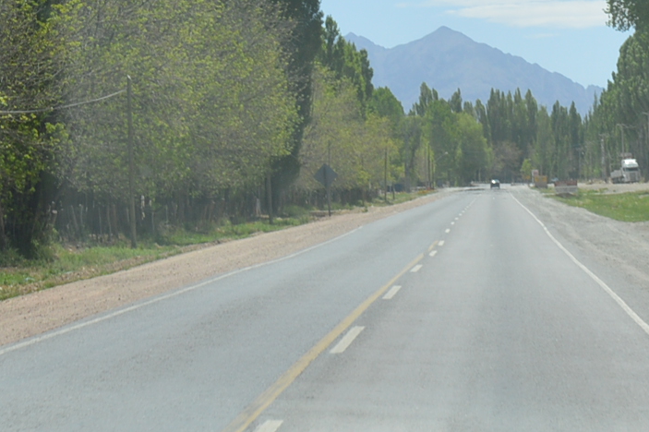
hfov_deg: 13.1
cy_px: -378
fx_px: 2775
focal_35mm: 154
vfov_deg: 8.5
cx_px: -20
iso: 100
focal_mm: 24
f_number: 8
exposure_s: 1/250
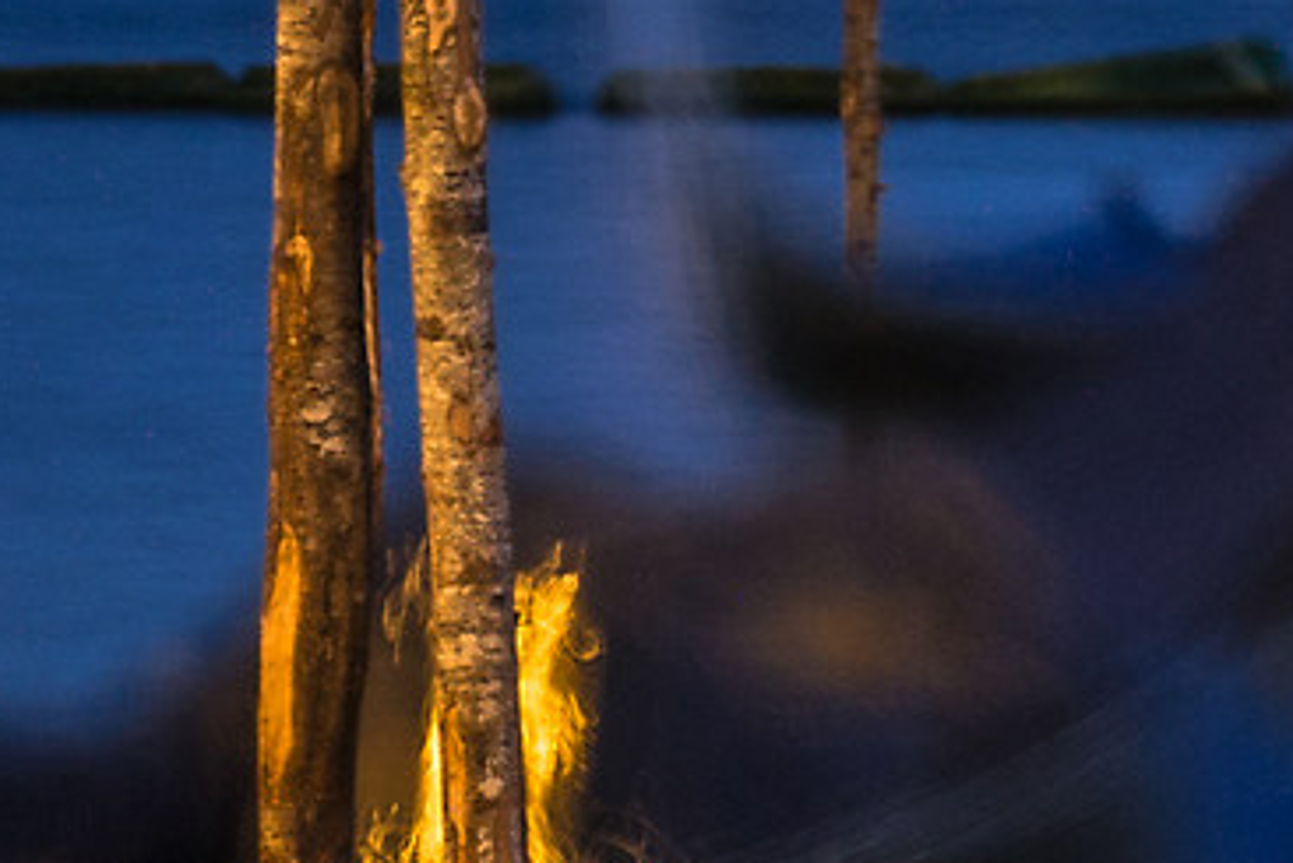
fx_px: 8228
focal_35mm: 229
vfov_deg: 6.0
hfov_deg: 9.0
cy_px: -181
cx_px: 151
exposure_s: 30
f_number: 16
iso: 160
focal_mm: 35
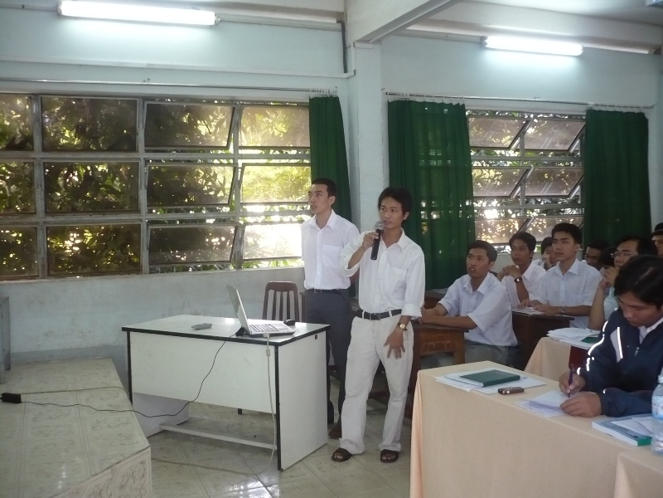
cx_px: 332
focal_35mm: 35
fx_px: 670
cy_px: 249
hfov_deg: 52.6
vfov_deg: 40.7
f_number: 2.8
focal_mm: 5.8
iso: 200
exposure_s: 1/30
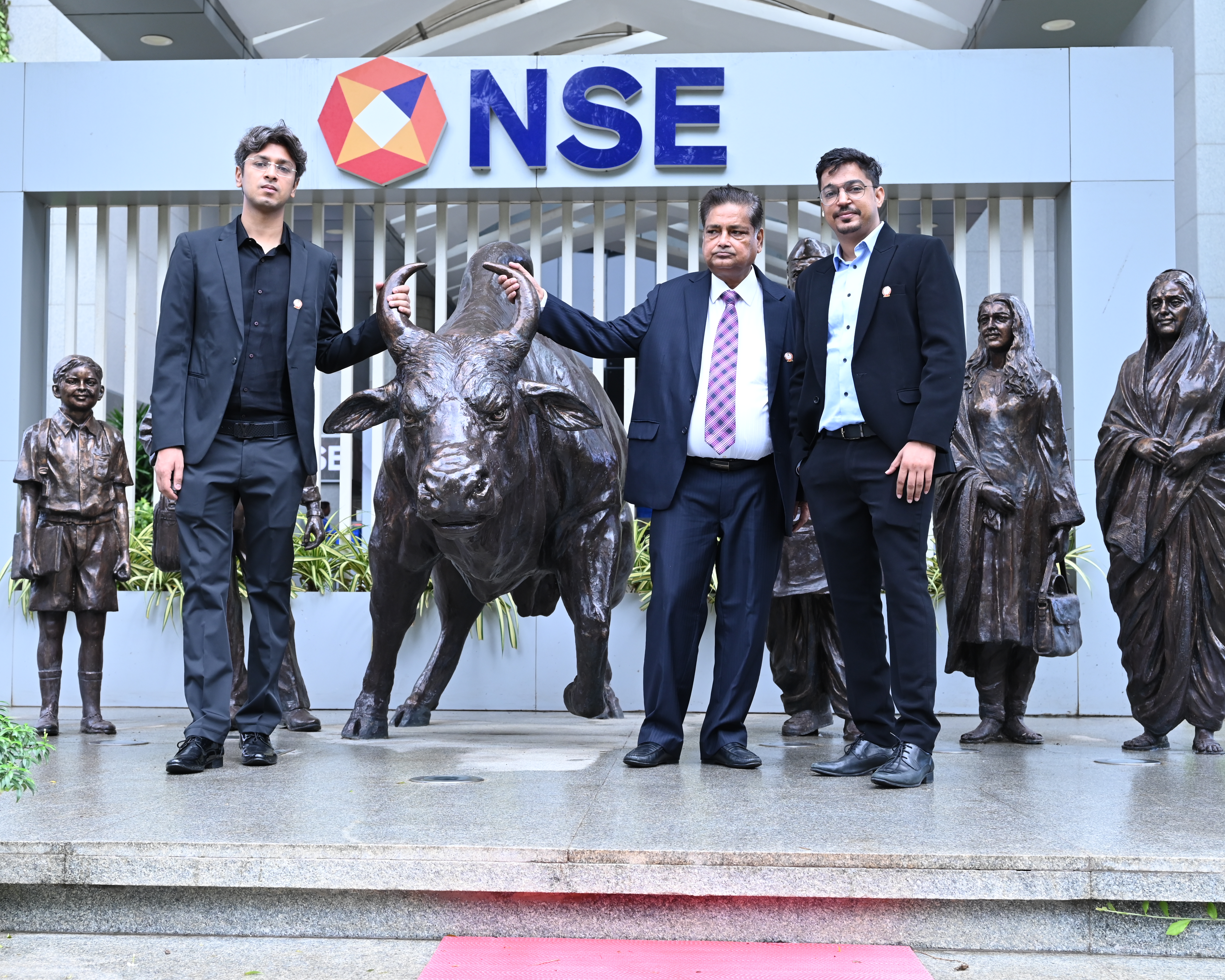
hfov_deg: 39.5
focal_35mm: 47
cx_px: 582
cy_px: 489
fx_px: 1704
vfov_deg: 32.1
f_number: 6.3
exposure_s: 1/125
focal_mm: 41
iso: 640
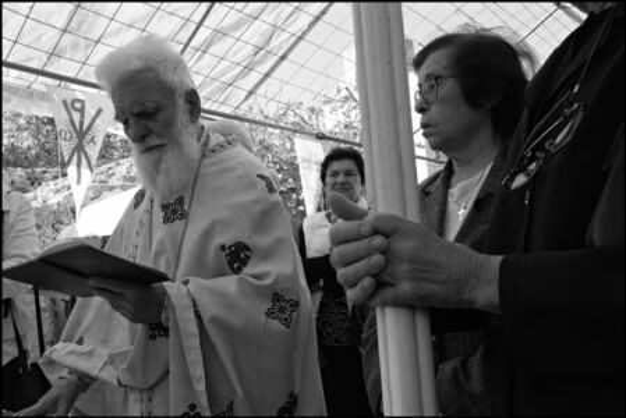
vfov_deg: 37.9
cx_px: 313
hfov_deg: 54.4
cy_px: 209
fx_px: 609
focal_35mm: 35
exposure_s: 1/250
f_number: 9
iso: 1000
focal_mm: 23
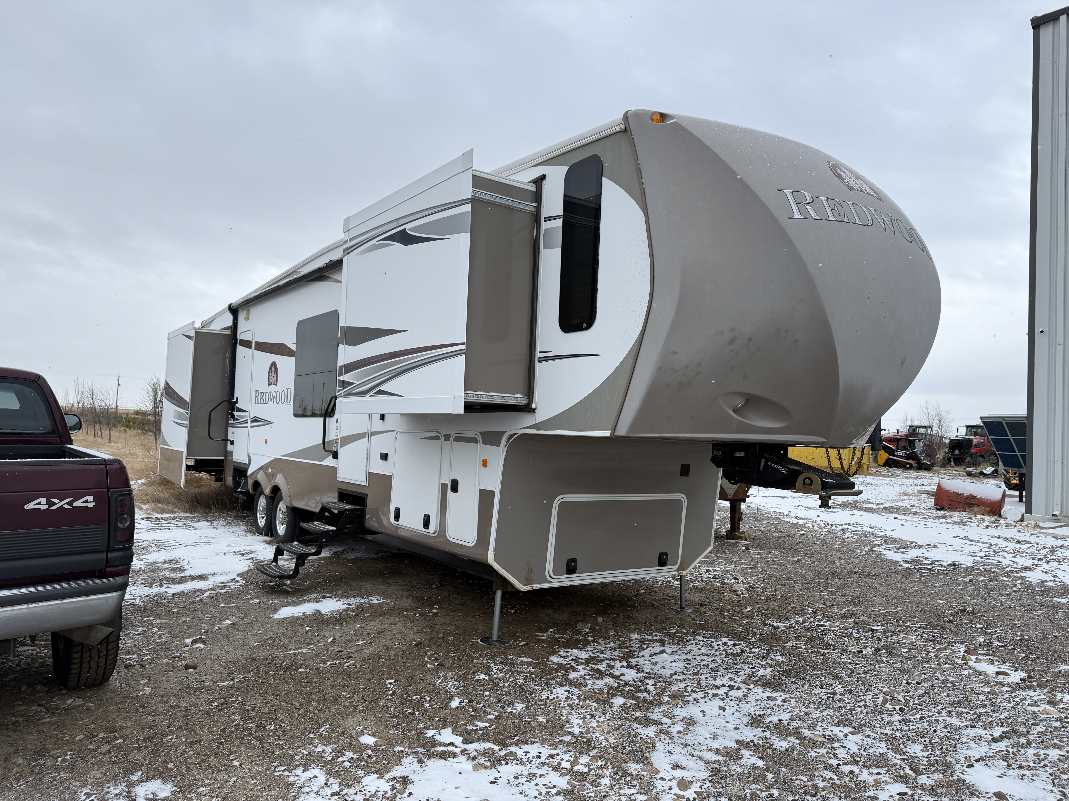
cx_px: 534
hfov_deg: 71.6
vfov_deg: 56.8
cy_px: 400
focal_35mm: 24
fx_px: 741
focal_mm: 6.76
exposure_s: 1/878
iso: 80
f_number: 1.78
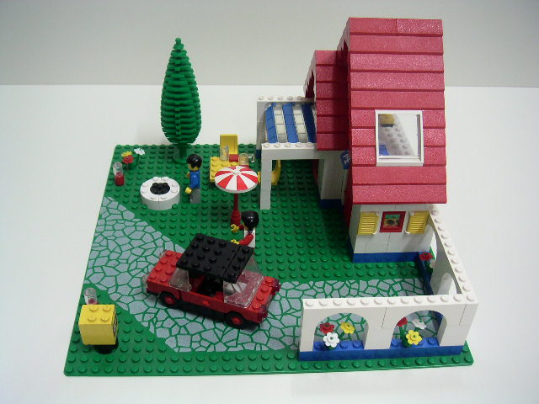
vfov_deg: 37.7
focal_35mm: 38
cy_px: 202
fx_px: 592
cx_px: 270
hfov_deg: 49.0
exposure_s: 1/12
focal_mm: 6
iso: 100
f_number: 2.8
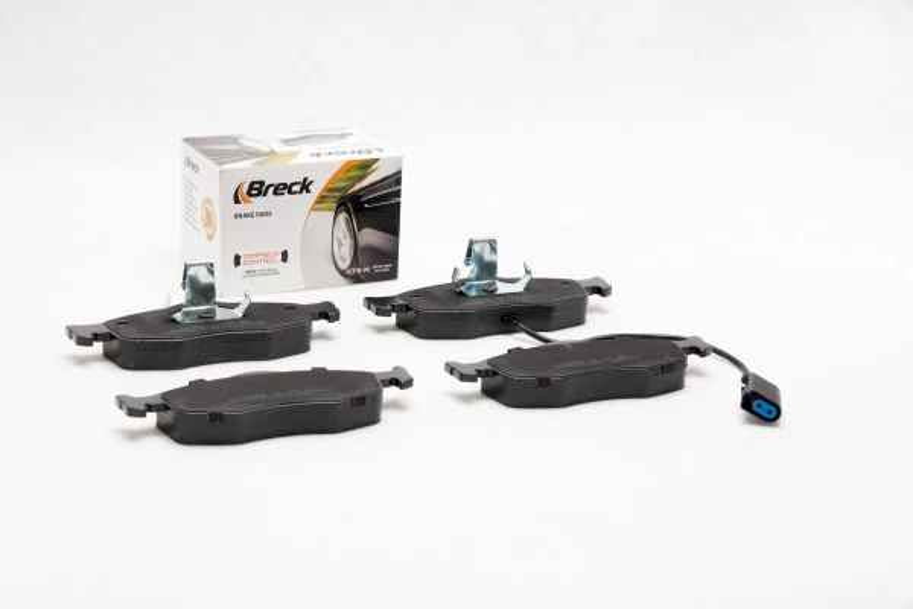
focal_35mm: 82
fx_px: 2092
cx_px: 456
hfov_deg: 24.6
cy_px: 304
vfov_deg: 16.6
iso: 100
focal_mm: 55
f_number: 11
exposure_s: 1/200
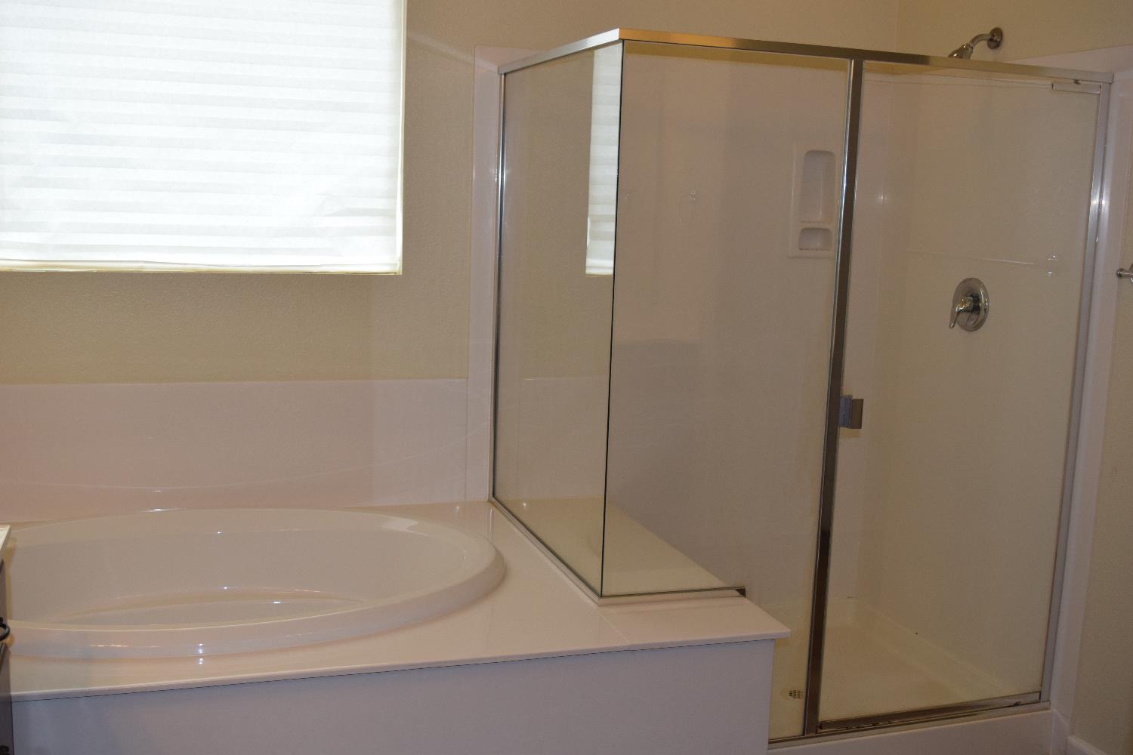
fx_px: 1227
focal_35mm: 39
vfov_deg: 34.2
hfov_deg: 49.6
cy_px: 378
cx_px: 566
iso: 800
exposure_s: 1/125
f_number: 5.6
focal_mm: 26
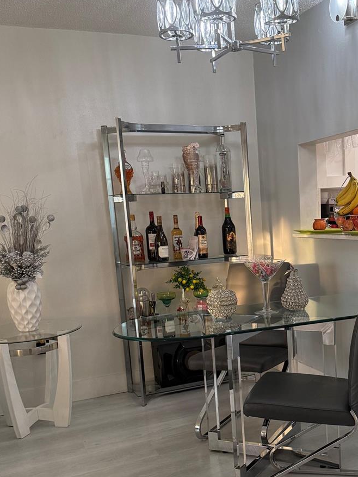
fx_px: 579
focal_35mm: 42
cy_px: 316
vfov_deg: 44.2
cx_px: 275
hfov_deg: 33.5
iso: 200
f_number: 1.78
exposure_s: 1/228
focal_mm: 6.76
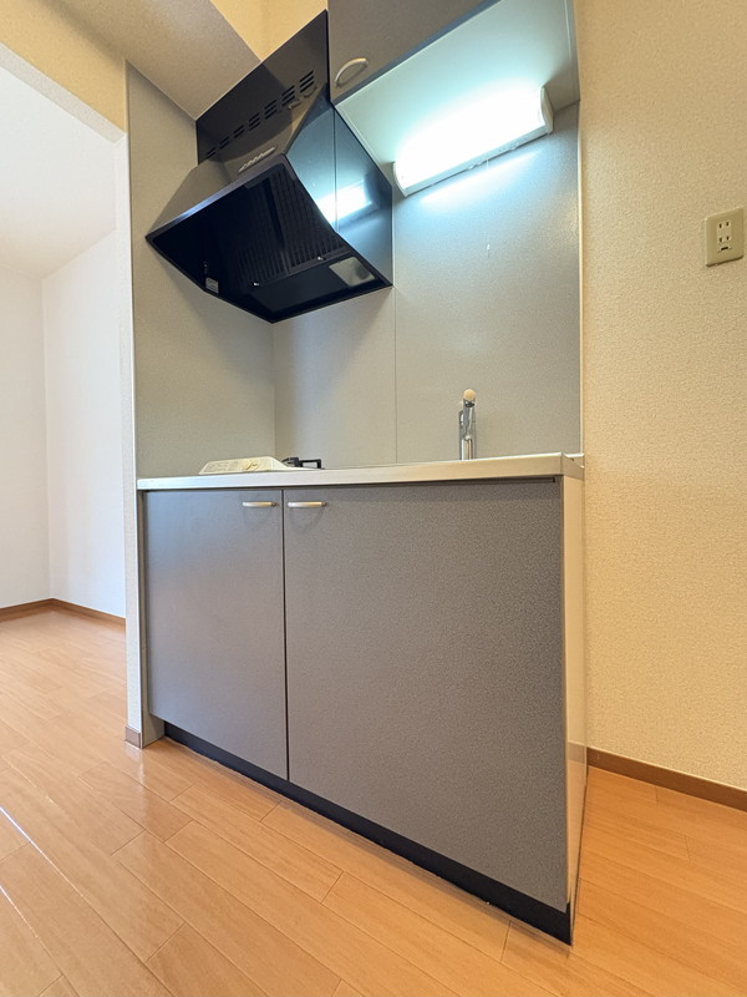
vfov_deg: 102.1
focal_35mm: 14
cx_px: 374
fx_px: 403
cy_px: 498
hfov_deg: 85.7
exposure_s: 1/33
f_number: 2.2
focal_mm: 2.22
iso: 1000
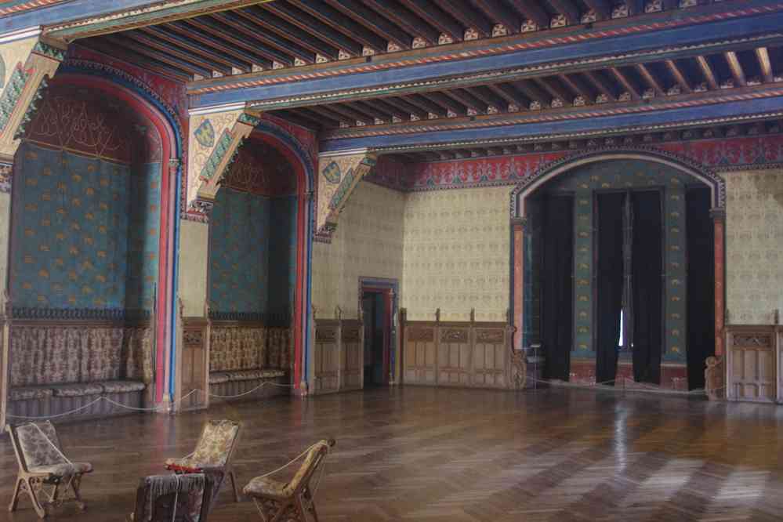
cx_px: 392
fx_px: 783
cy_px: 261
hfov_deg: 53.1
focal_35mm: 36
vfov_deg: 36.9
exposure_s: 1/8
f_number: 4
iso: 3200
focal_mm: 24
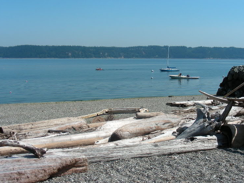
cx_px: 141
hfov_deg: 41.1
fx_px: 324
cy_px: 81
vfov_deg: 31.5
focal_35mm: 46
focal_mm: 6.3
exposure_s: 1/610
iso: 50
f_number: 4
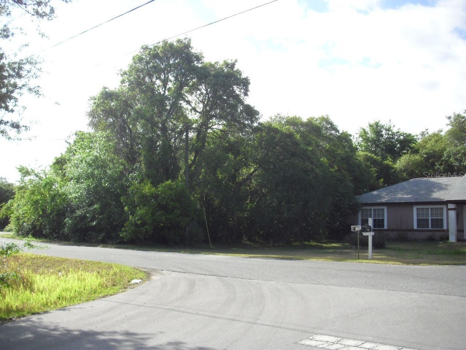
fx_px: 512
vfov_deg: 37.7
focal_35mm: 38
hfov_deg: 49.0
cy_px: 175
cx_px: 233
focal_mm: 6.2
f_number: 8
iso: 100
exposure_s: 1/125
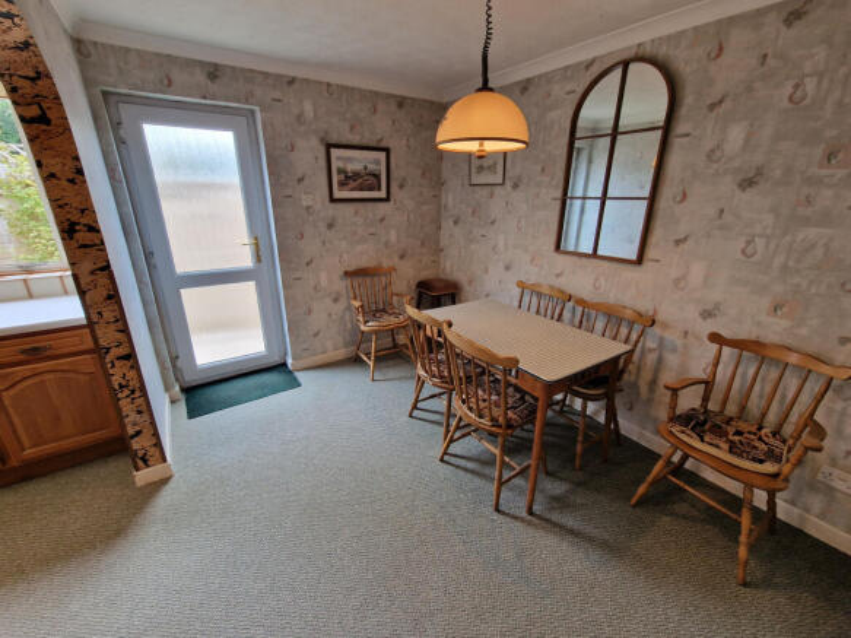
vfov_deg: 89.9
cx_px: 426
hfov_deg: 106.2
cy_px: 319
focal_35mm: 13
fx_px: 320
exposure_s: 1/50
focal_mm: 2.2
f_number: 2.2
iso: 64
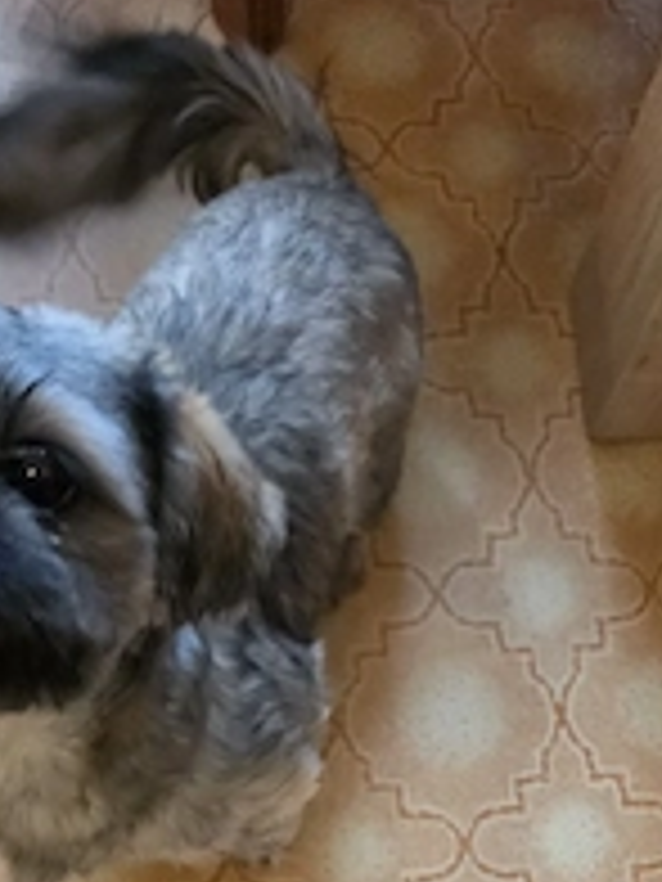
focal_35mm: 47
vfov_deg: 37.2
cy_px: 828
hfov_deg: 30.6
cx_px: 446
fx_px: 1198
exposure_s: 1/101
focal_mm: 6.5
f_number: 1.4
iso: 800
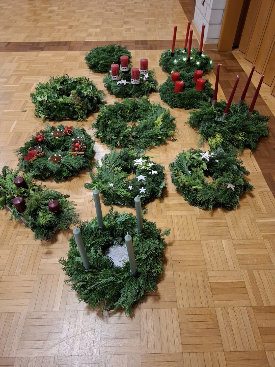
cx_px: 138
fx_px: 244
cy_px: 184
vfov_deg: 73.9
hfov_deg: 58.9
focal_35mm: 23
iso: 640
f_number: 1.8
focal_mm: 5.54
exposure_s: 1/25
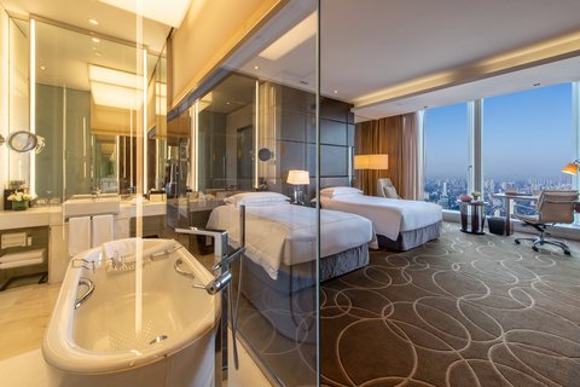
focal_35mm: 14
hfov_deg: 104.3
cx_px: 290
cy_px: 194
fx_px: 226
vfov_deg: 81.2
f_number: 11
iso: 100
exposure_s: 1/8
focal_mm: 14
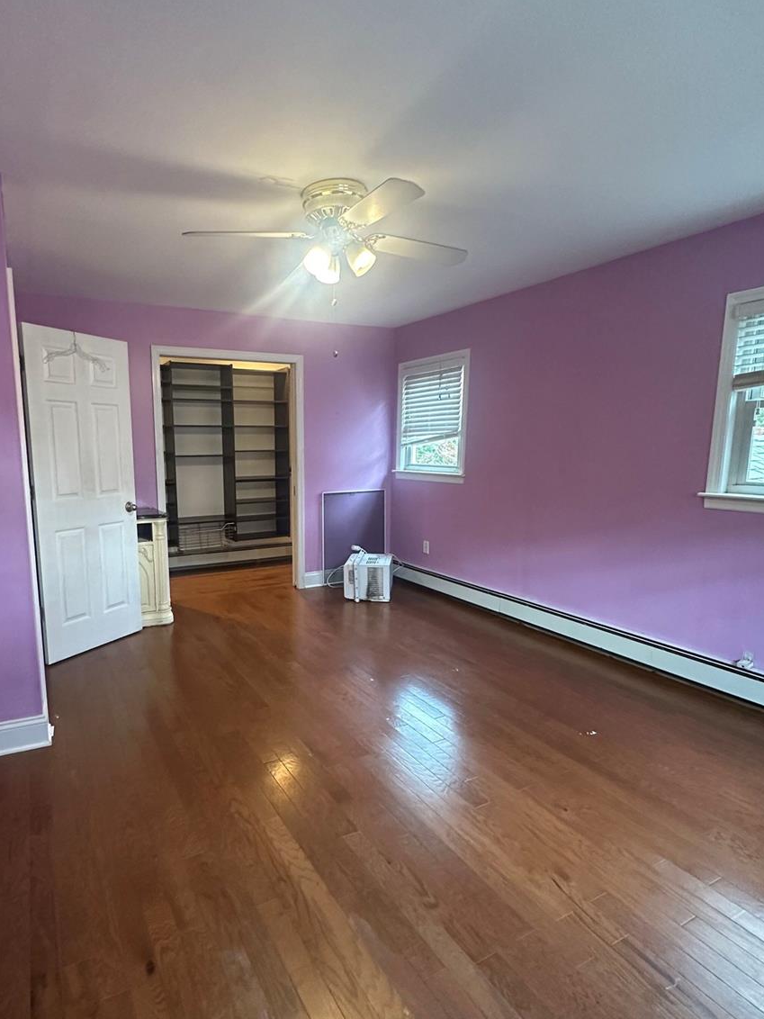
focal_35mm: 19
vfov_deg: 84.6
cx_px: 300
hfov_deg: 67.9
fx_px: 559
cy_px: 529
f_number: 2.2
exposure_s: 1/60
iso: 400
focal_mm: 2.22
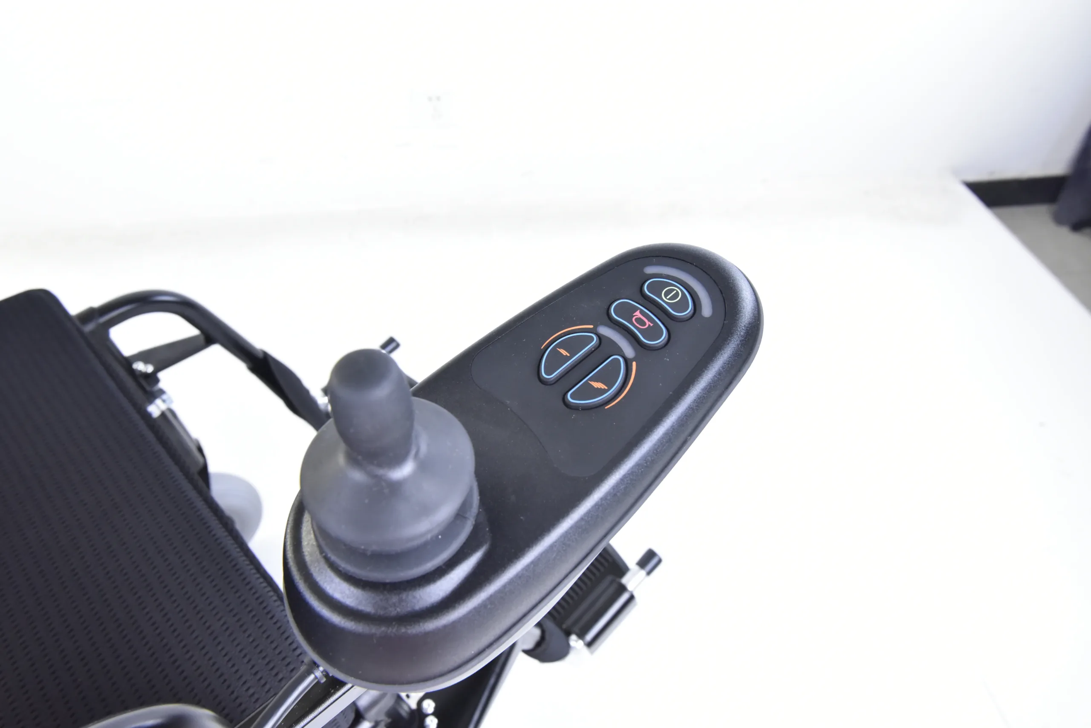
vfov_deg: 53.2
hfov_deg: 73.7
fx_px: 728
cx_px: 546
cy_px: 364
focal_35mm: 24
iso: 3200
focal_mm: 24
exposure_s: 1/30
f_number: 11
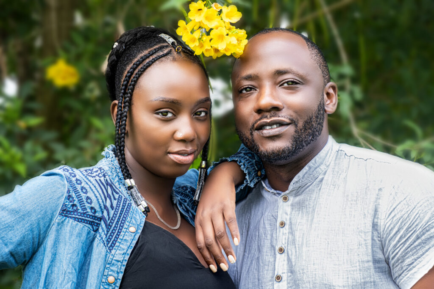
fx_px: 1001
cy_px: 144
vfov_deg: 16.5
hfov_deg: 24.5
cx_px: 217
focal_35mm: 83
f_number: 4
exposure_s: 1/160
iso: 320
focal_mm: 55
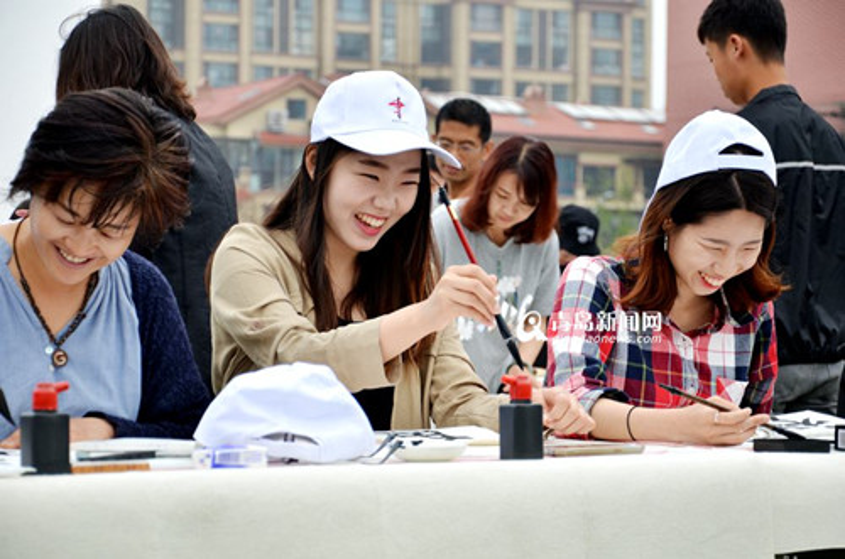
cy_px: 280
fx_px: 2635
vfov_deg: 12.1
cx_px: 422
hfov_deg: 18.2
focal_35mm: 112
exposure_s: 1/320
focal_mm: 75
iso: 100
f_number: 5.3
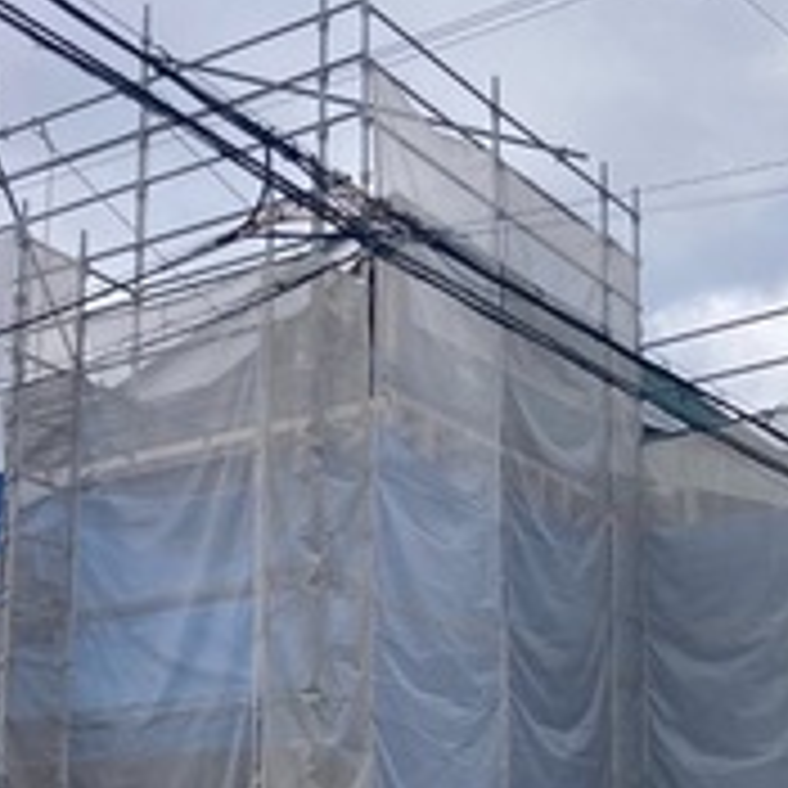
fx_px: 1751
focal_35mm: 68
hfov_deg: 25.2
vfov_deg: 24.6
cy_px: 707
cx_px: 513
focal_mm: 3.99
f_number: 1.8
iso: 20
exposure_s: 1/1116
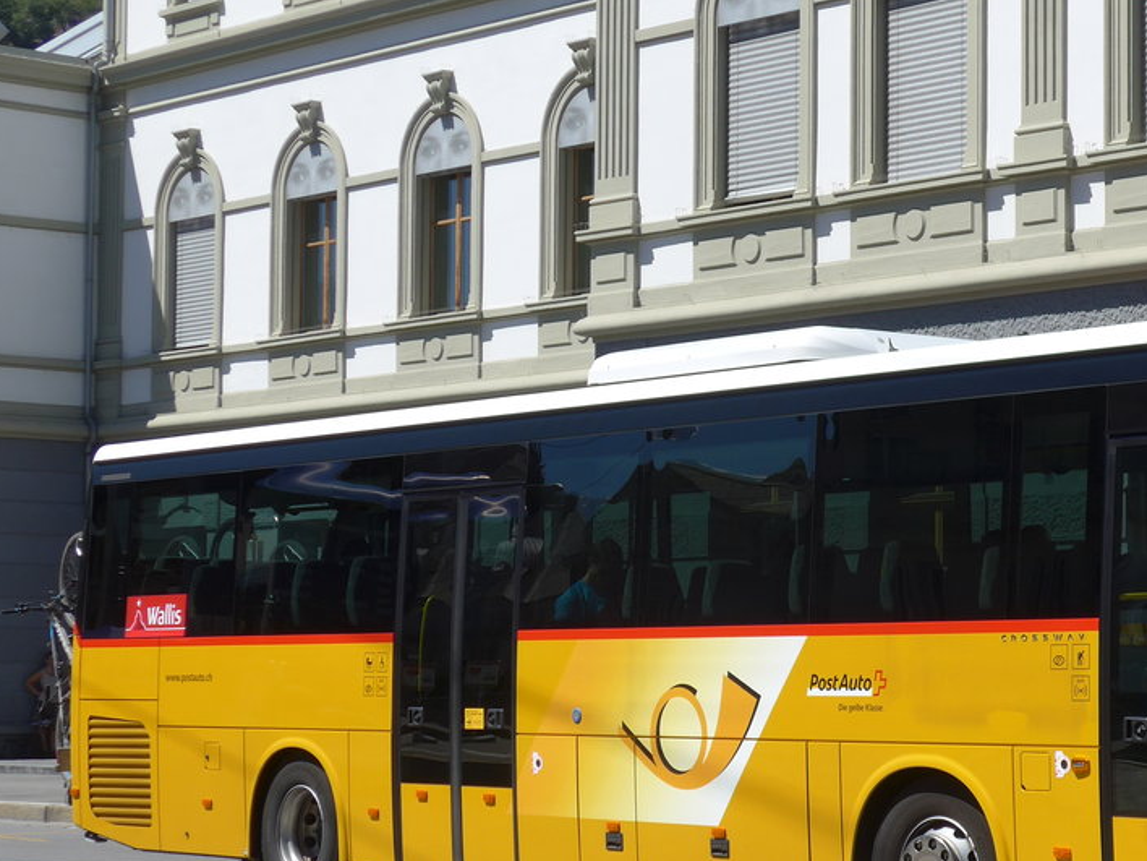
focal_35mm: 100
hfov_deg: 19.5
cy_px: 469
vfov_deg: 14.8
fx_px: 3313
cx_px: 857
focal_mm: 12
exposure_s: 1/1300
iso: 80
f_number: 3.5
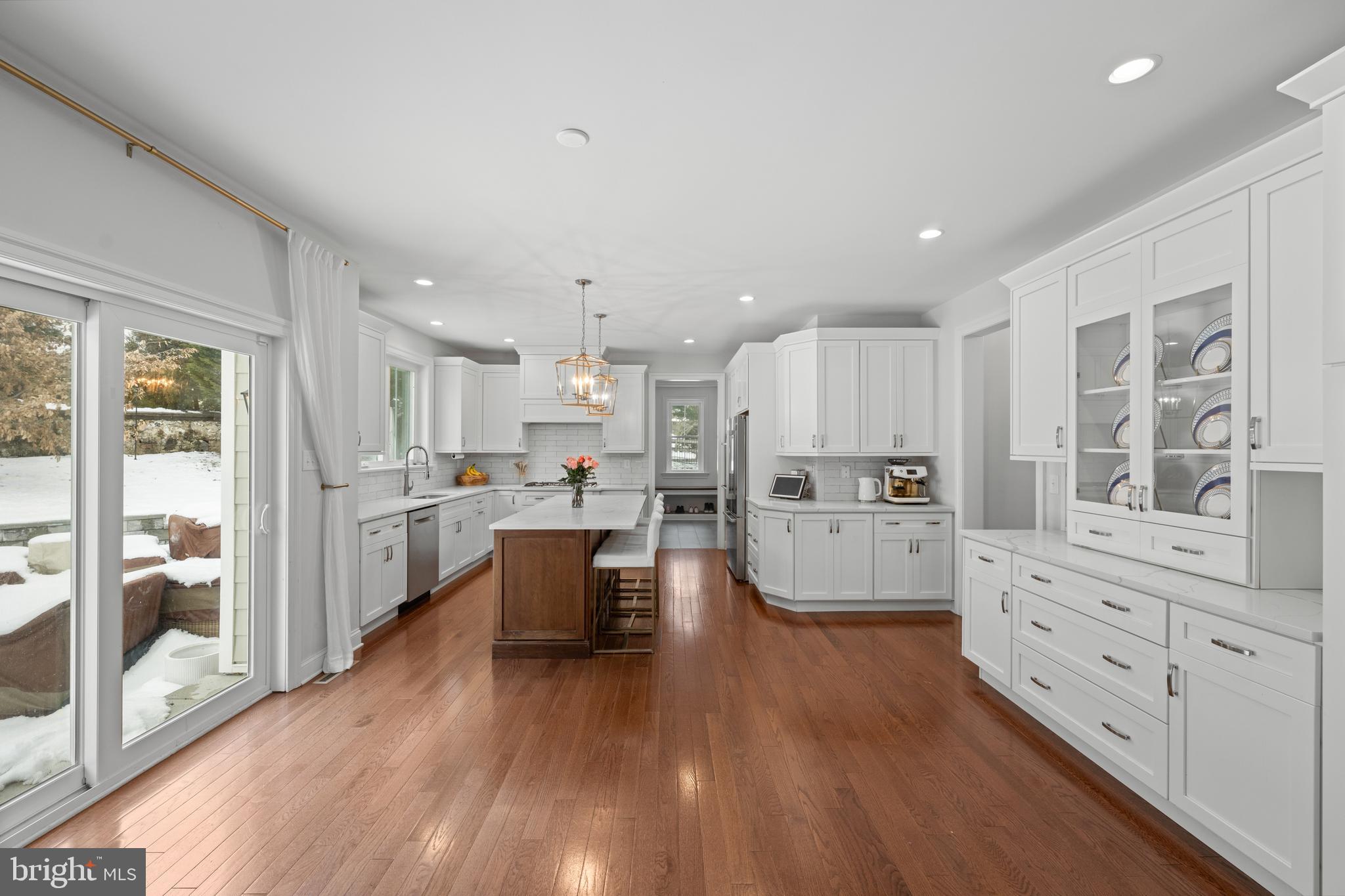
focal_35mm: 14
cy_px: 448
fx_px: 523
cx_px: 672
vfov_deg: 81.2
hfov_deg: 104.3
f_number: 7.1
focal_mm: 14
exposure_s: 1/13
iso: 250
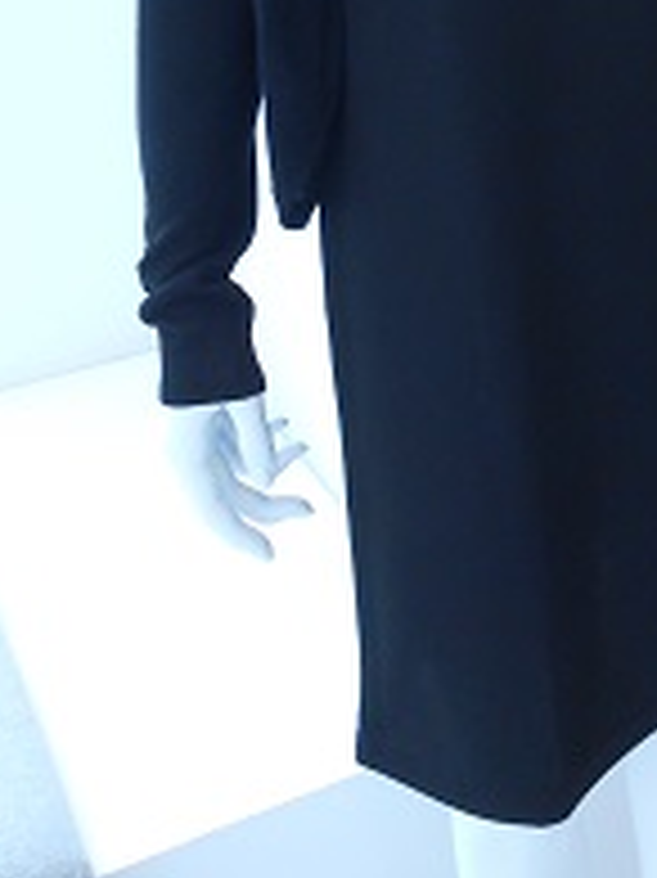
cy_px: -56
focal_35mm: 71
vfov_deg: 25.6
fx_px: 1799
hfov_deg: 20.2
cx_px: 630
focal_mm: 5.3
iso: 200
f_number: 3.8
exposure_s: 1/30
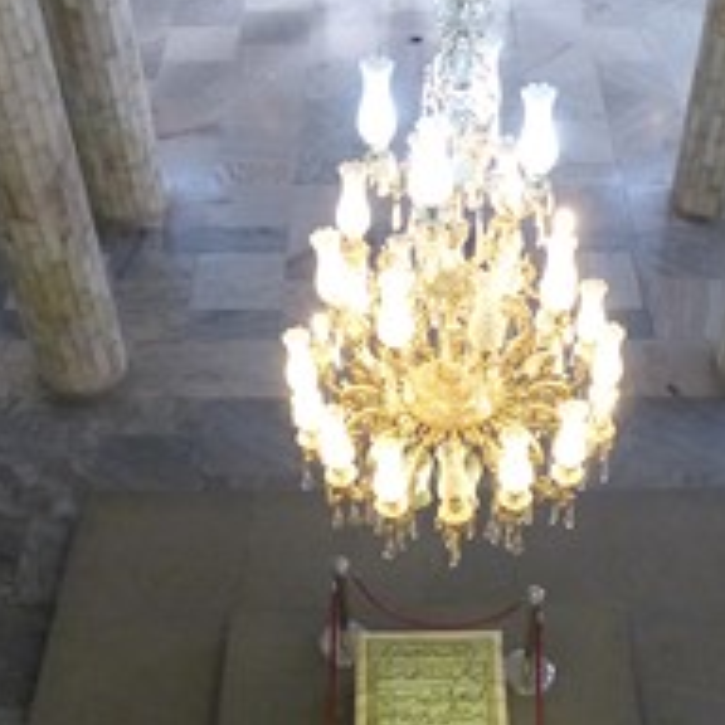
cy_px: 544
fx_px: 1090
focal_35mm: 46
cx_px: 430
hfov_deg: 36.7
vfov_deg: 36.0
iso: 800
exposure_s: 1/80
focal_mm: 4.5
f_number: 2.8
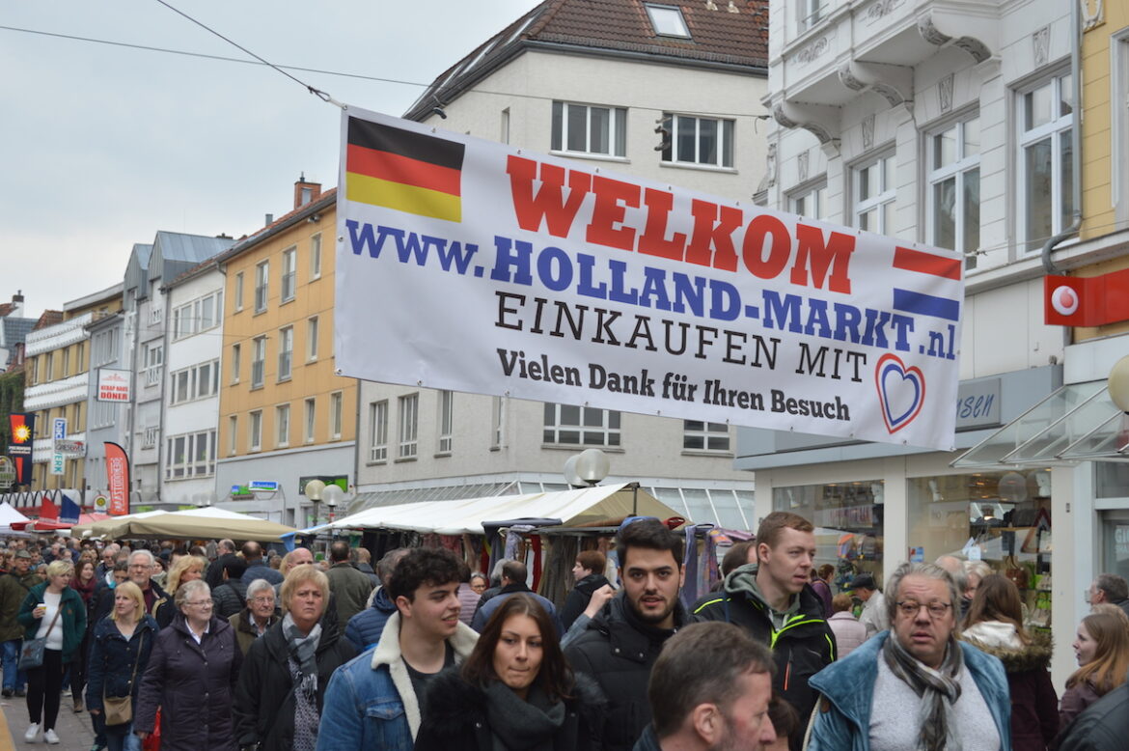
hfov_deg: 37.9
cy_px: 376
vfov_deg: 25.7
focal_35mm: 52
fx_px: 1645
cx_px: 564
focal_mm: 35
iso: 100
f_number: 5.6
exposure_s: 1/125
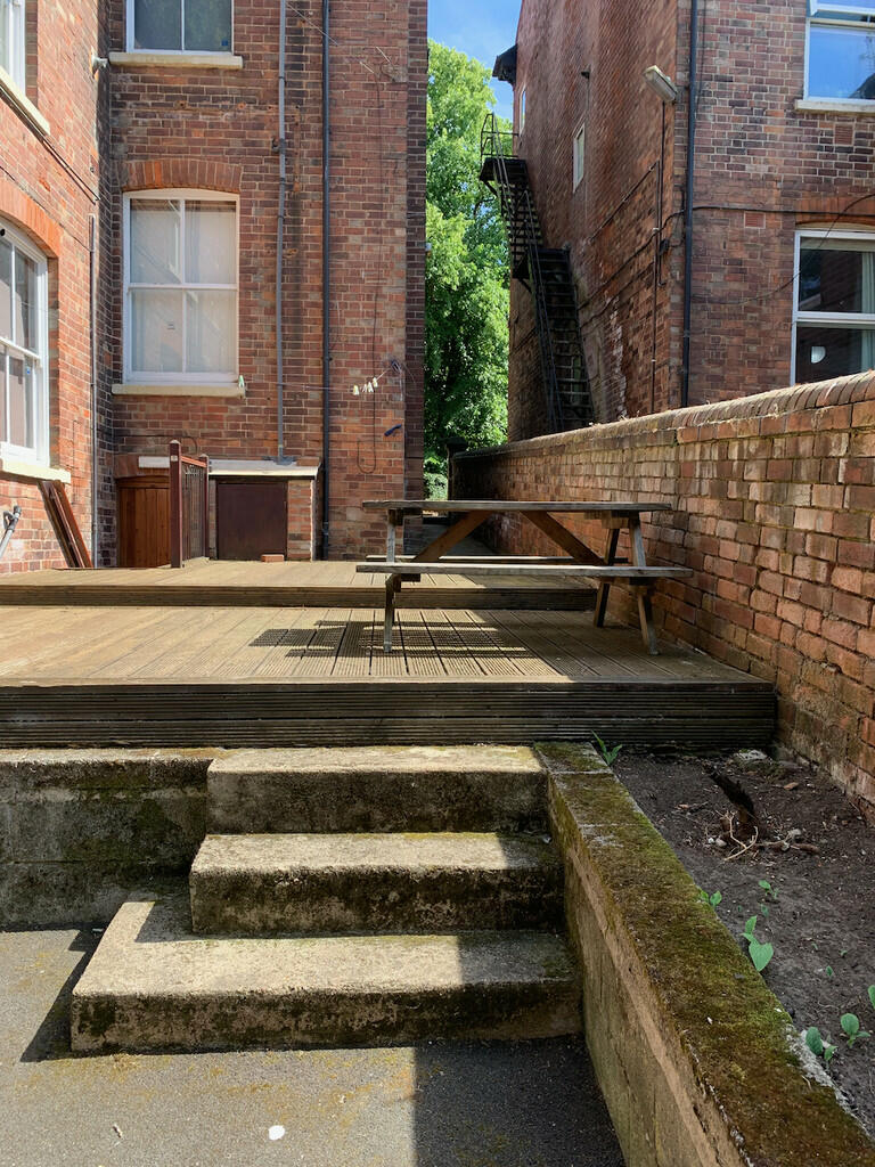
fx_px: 876
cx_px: 438
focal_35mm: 26
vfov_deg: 67.3
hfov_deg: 53.1
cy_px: 584
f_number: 1.8
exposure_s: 1/309
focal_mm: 4.25
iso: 25
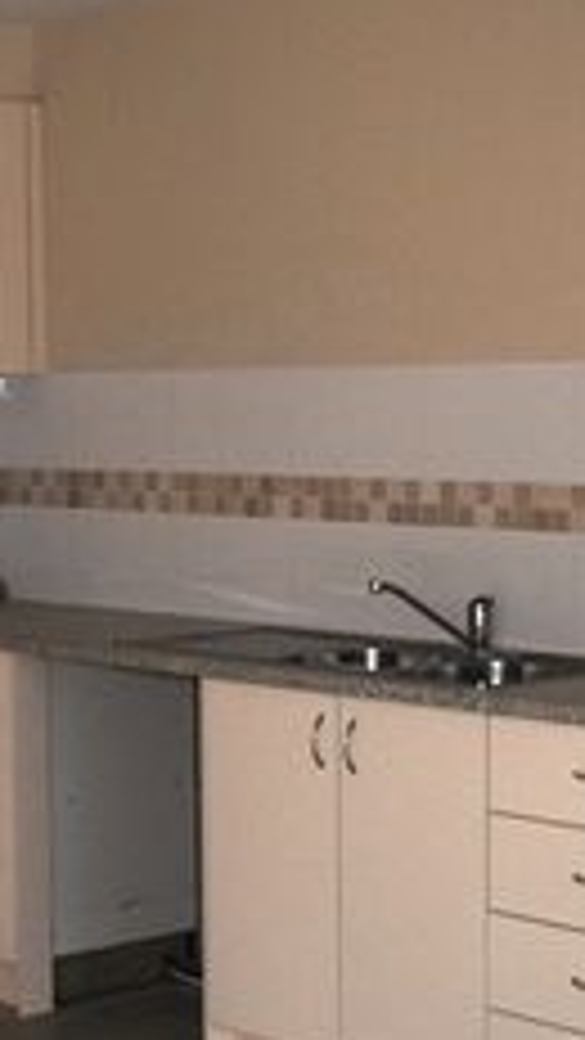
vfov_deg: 25.6
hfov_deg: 14.1
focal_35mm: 83
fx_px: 2288
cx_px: -135
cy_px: 543
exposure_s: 1/60
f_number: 4.2
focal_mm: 26
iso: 200
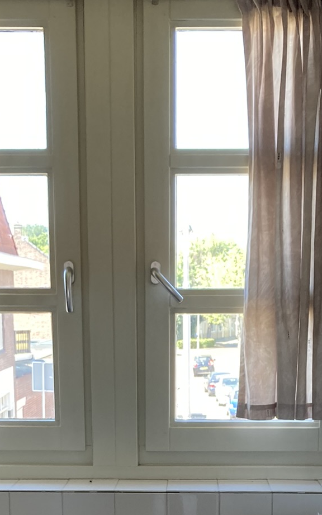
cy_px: 483
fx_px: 926
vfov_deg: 29.5
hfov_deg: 19.7
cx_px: 180
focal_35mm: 66
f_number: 1.8
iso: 80
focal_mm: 3.99
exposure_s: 1/121
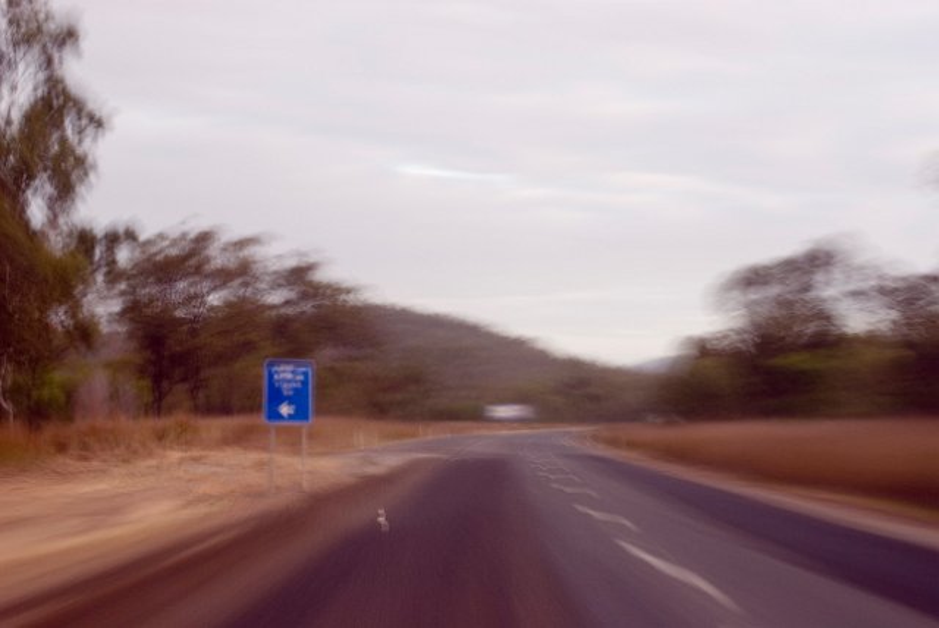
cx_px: 470
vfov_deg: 18.2
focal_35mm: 75
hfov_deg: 27.0
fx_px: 1958
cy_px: 314
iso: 100
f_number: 8
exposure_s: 1/4
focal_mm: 50
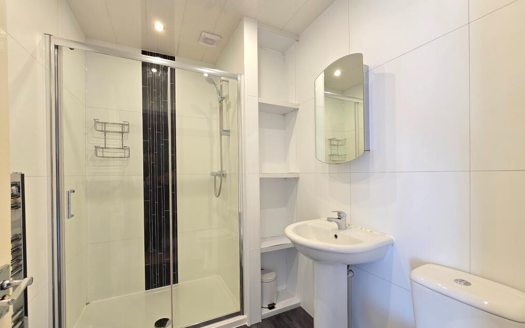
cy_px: 173
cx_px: 266
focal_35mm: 14
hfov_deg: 105.3
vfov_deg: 78.6
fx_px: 200
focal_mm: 2.2
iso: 100
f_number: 2.2
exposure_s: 1/50
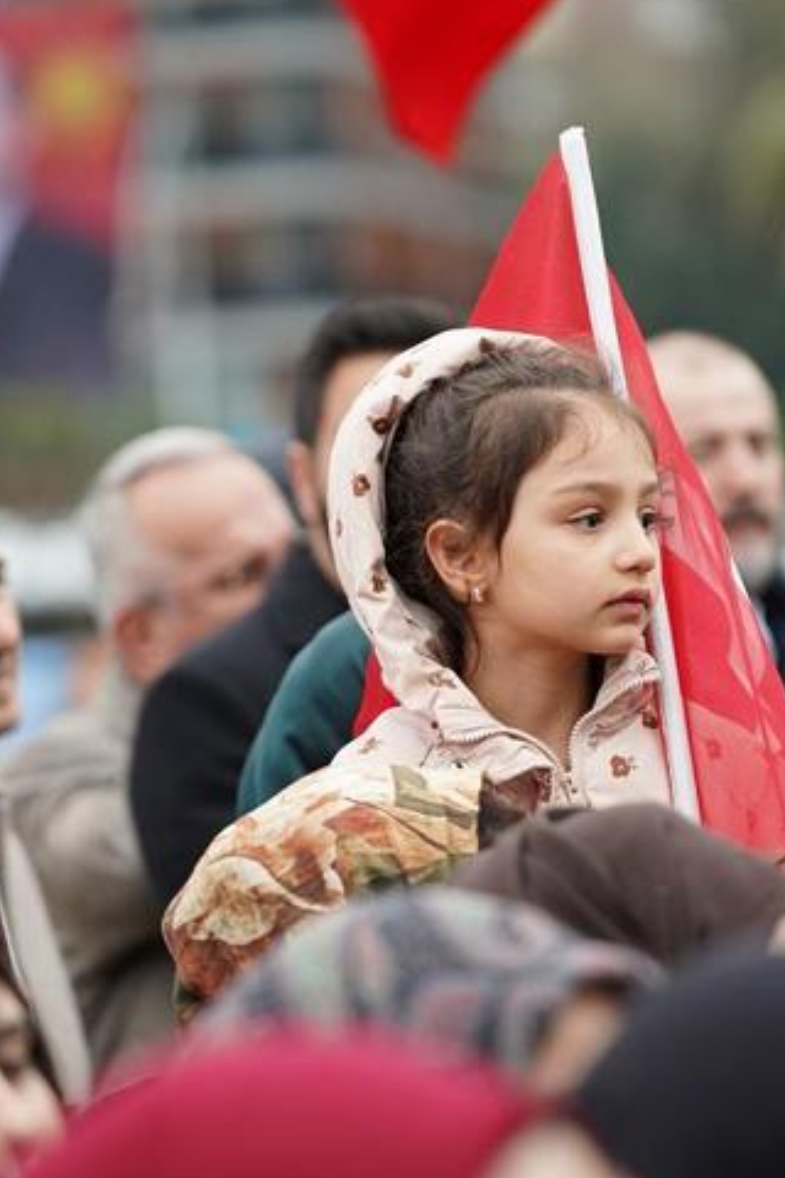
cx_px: 442
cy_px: 573
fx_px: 7063
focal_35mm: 216
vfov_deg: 9.5
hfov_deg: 6.4
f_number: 2.8
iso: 320
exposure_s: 1/160
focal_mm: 134.6
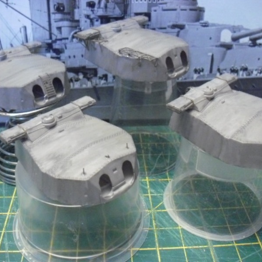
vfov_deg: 37.6
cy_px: 131
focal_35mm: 45
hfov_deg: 37.6
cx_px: 133
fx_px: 385
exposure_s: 1/25
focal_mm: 6.2
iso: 800
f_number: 2.8
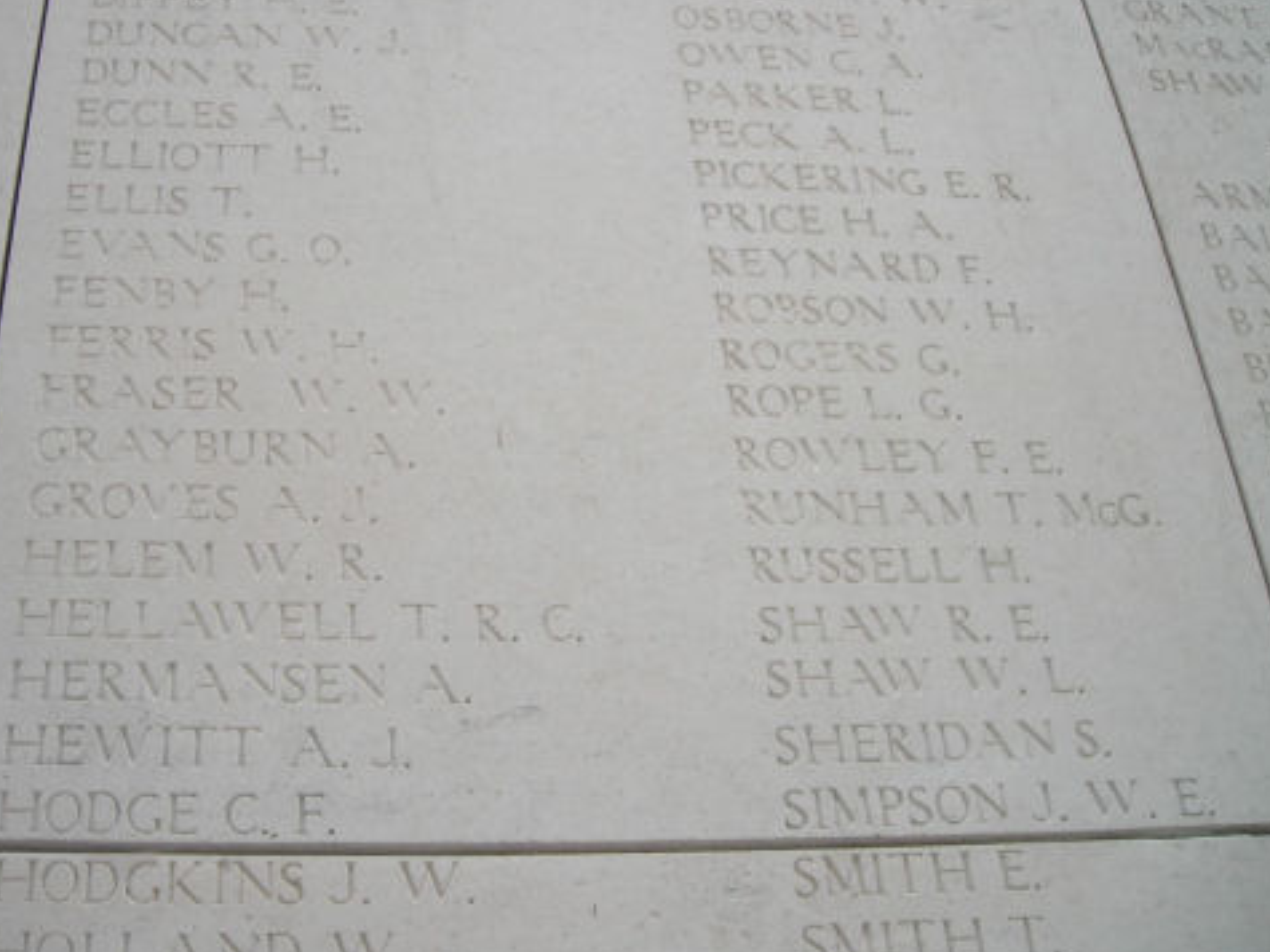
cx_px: 527
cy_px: 372
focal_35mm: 48
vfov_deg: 30.2
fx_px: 1761
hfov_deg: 39.5
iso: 50
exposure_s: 1/35.5
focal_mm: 6.3
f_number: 3.2
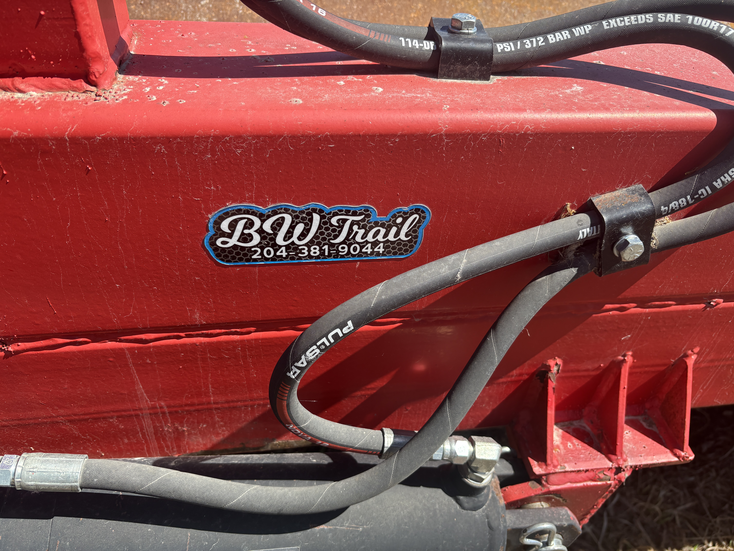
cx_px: 367
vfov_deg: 53.1
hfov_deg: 67.3
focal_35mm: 26
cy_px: 276
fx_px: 551
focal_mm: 5.96
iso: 50
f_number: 1.6
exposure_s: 1/1287
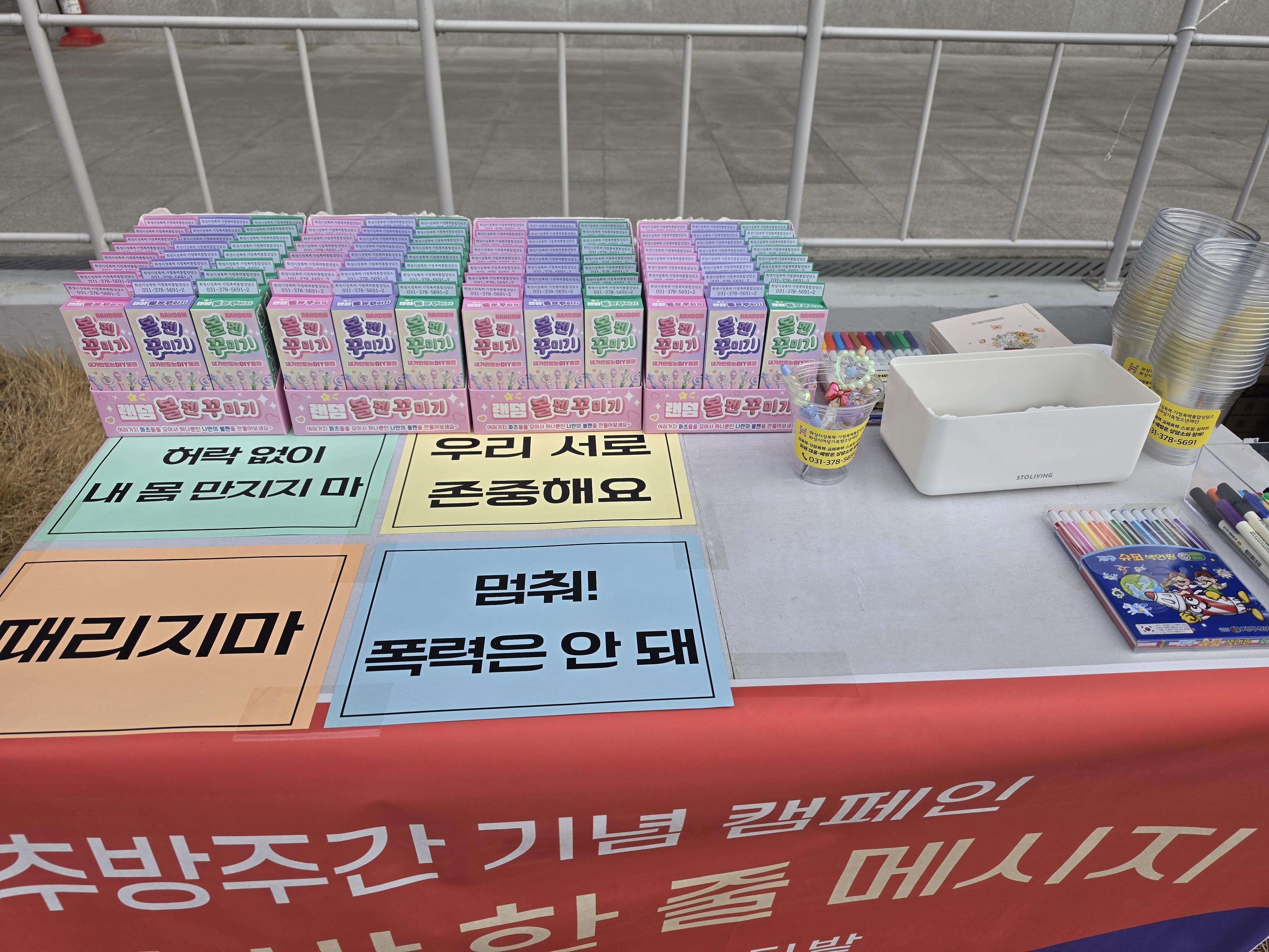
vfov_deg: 58.9
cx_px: 634
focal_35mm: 23
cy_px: 476
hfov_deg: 73.9
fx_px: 843
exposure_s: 1/4887
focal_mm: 6.5
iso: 64
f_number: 1.4
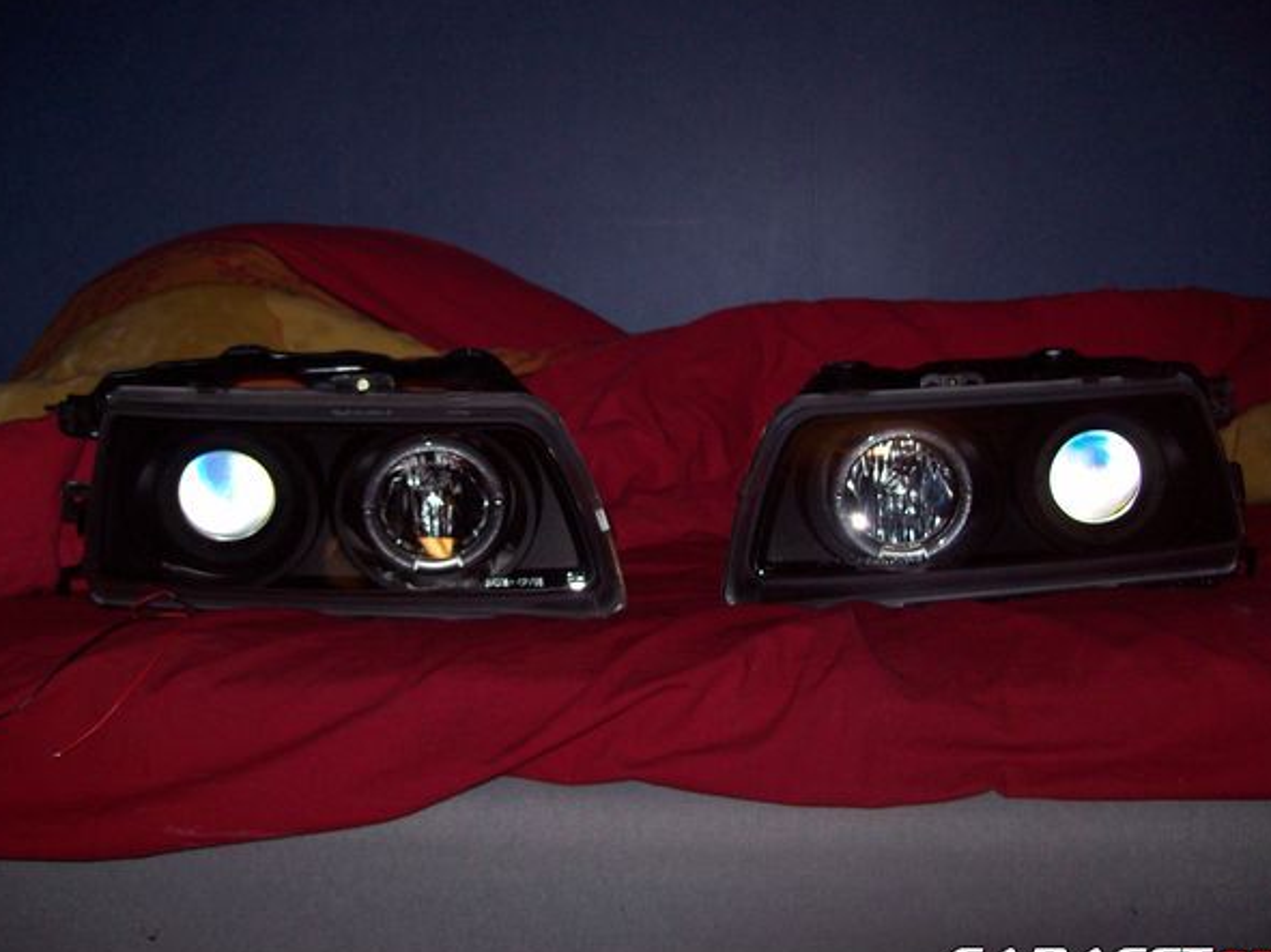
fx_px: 1432
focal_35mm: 39
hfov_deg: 47.9
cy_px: 464
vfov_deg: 36.8
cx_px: 628
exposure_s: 1/64
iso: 80
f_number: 2.7
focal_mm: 6
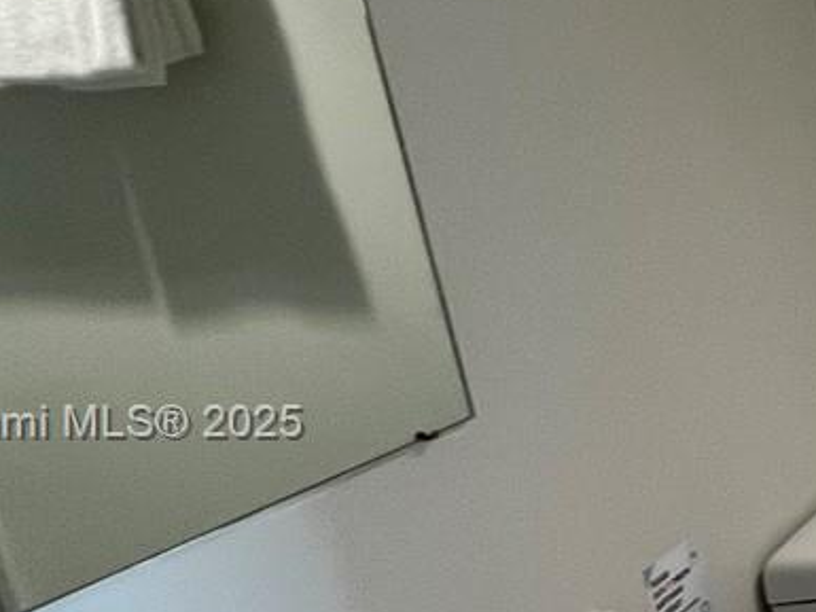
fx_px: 1273
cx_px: 1320
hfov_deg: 24.4
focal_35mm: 54
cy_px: 426
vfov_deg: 26.8
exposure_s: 1/60
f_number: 1.8
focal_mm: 1.57
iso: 250
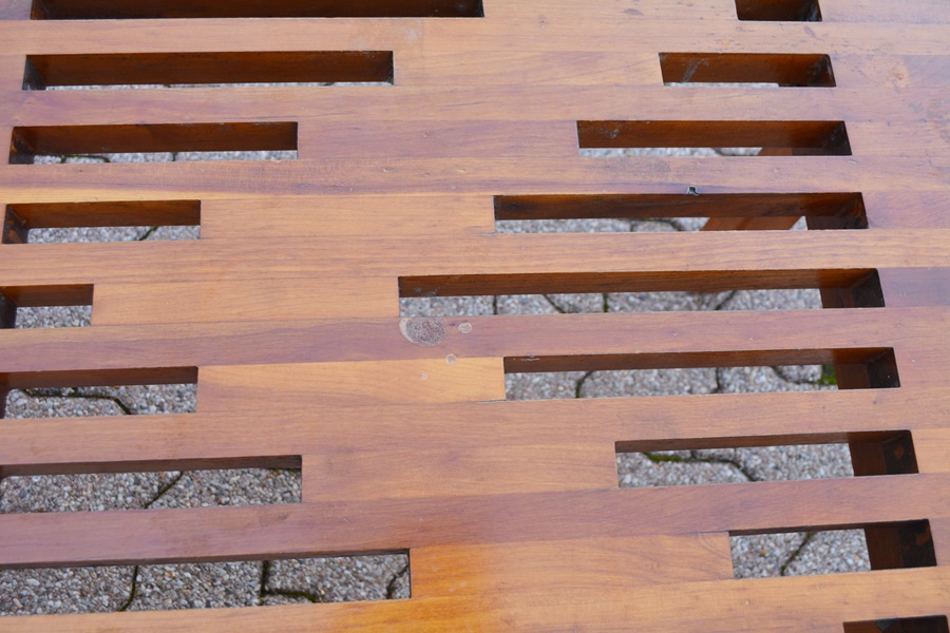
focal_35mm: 36
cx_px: 475
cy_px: 316
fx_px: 950
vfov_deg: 36.9
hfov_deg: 53.1
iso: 400
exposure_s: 1/125
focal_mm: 24
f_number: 5.6
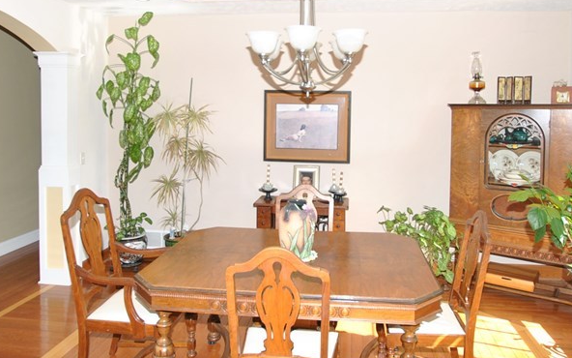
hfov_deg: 66.5
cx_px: 294
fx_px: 436
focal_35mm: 28
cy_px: 130
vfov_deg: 44.1
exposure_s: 1/60
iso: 200
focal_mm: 10
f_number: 4
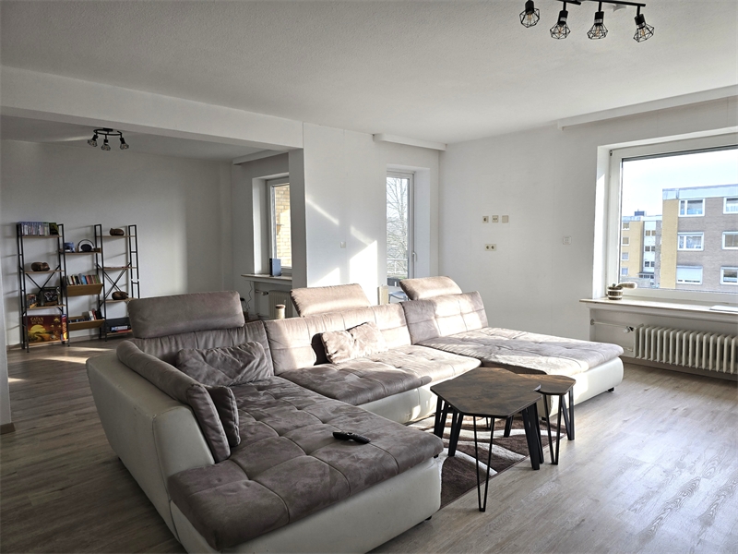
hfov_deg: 73.9
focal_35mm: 23
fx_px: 490
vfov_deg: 58.9
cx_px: 369
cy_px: 277
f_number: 1.7
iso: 40
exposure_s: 1/180
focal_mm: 6.3
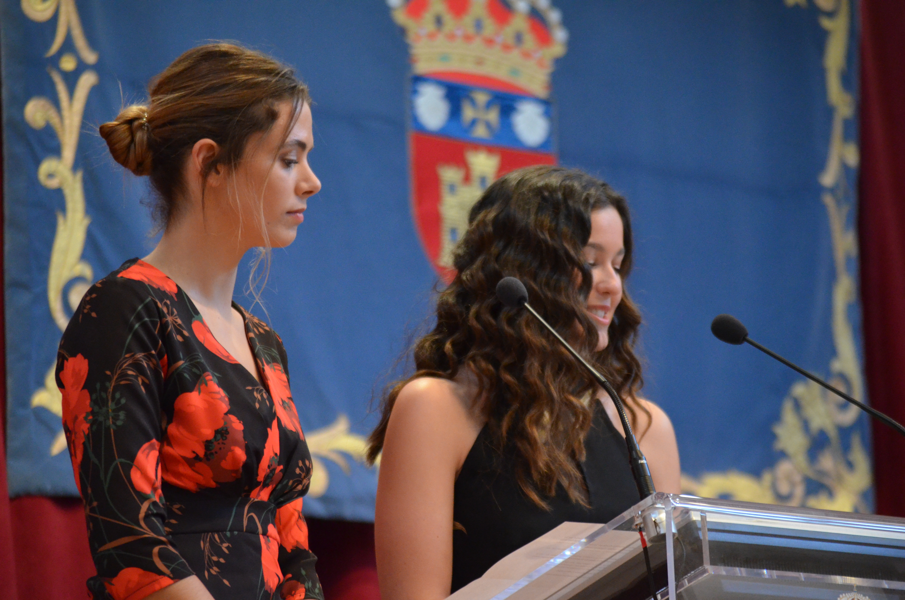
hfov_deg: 14.9
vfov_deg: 9.9
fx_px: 3462
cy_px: 300
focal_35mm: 138
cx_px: 452
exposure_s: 1/125
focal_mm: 92
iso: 3200
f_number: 4.5
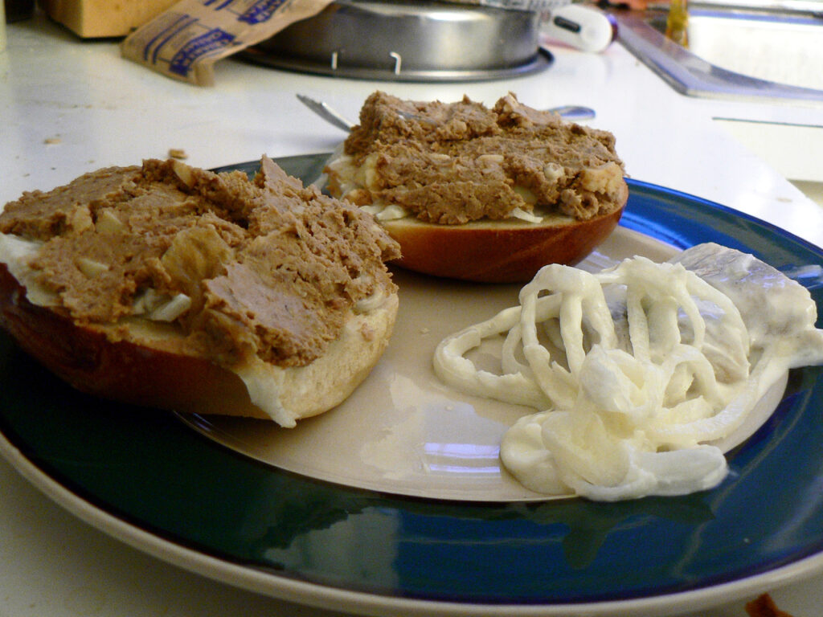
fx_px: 856
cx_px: 412
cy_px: 308
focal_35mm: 36
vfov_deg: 39.7
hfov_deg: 51.4
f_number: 2.8
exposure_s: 1/4
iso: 100
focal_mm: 6
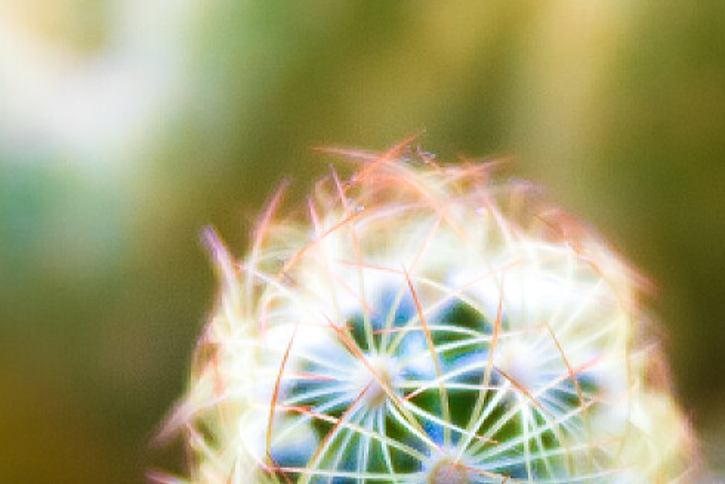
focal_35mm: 294
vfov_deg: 4.7
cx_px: 688
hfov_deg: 7.0
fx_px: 5922
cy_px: 524
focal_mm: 50
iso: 200
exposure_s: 1/160
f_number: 2.8
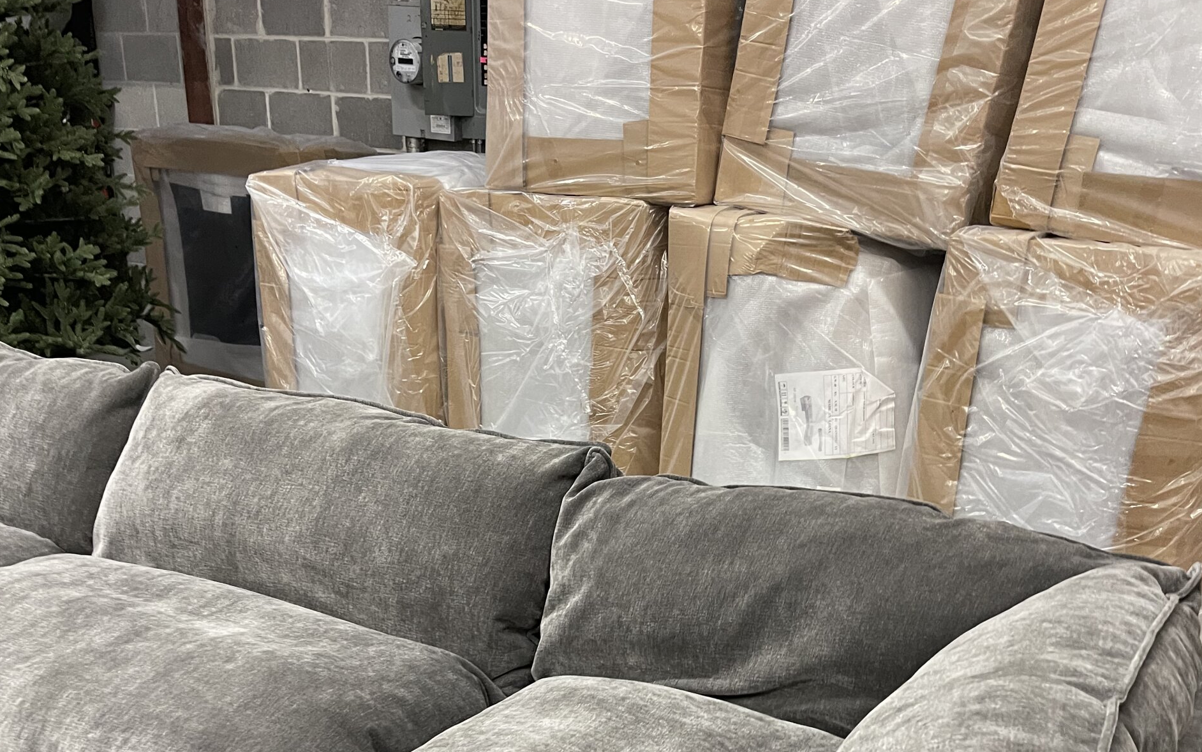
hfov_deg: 54.0
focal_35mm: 36
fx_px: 1179
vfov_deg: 32.9
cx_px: 605
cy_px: 726
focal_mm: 5.1
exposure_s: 1/60
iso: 250
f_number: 1.6
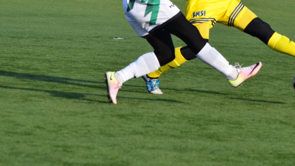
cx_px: 214
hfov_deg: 5.1
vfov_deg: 2.9
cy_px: 19
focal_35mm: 422
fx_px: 3300
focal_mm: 165
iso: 800
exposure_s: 1/2500
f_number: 6.3
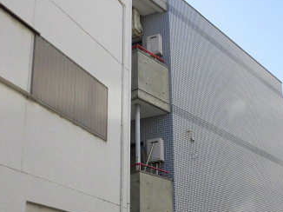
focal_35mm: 55
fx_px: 449
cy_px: 168
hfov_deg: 34.4
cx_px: 201
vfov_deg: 26.1
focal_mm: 4.98
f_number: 3.3
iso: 100
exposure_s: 1/800
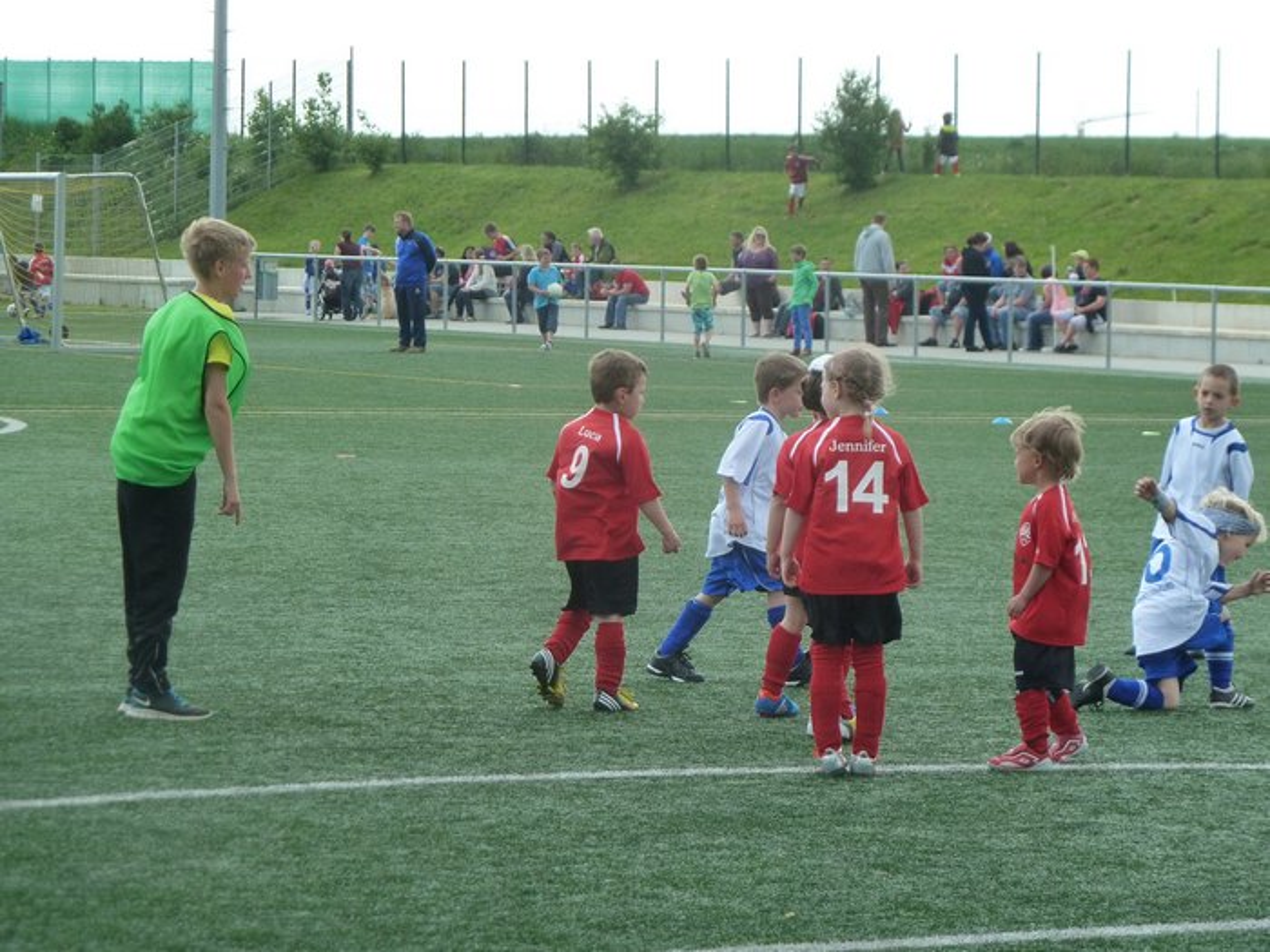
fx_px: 6200
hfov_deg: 11.7
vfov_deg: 8.8
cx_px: 635
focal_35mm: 169
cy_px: 476
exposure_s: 1/500
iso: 250
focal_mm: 27.8
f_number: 4.5
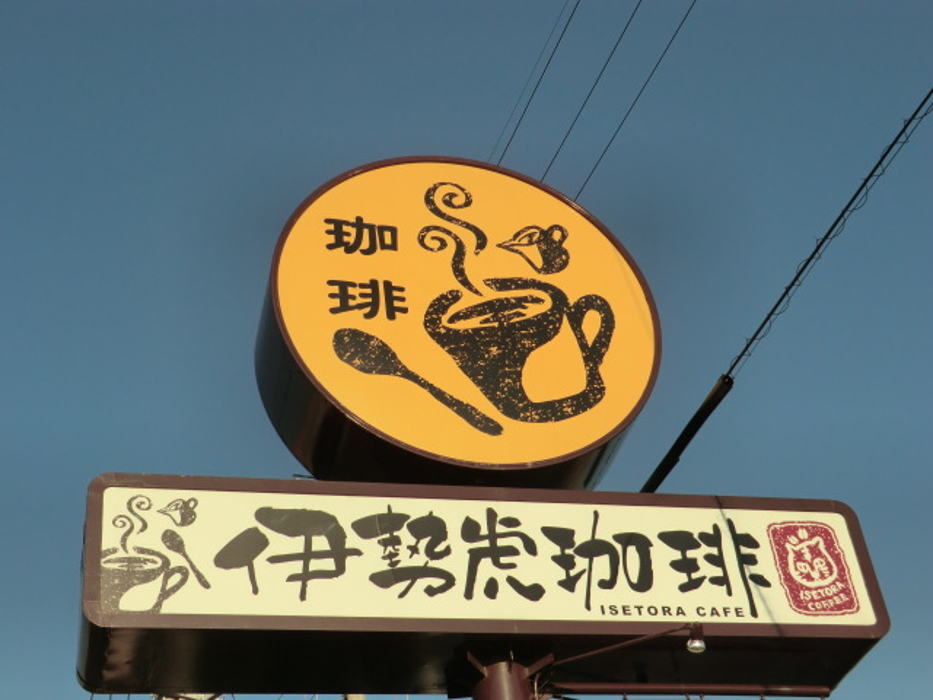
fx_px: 1482
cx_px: 466
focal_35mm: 55
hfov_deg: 34.9
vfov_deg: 26.6
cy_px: 350
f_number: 9.7
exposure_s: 1/200
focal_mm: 9.8
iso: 80
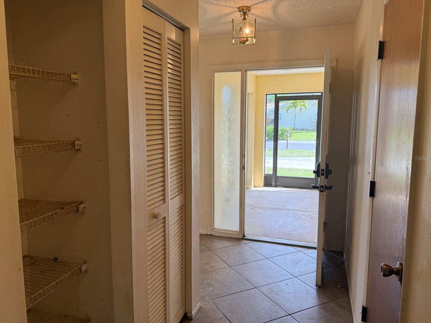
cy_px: 158
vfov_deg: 53.1
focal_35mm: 26
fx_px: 324
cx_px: 209
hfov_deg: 67.3
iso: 80
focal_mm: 6.76
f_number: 1.78
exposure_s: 1/218
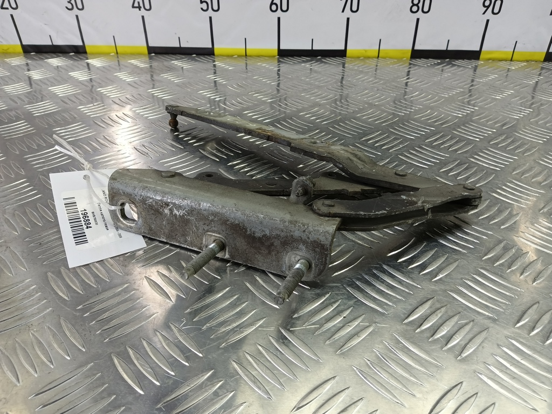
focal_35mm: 23
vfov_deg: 58.9
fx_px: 367
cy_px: 207
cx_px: 276
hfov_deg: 73.9
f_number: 1.6
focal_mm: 4.11
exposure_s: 1/50
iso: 106
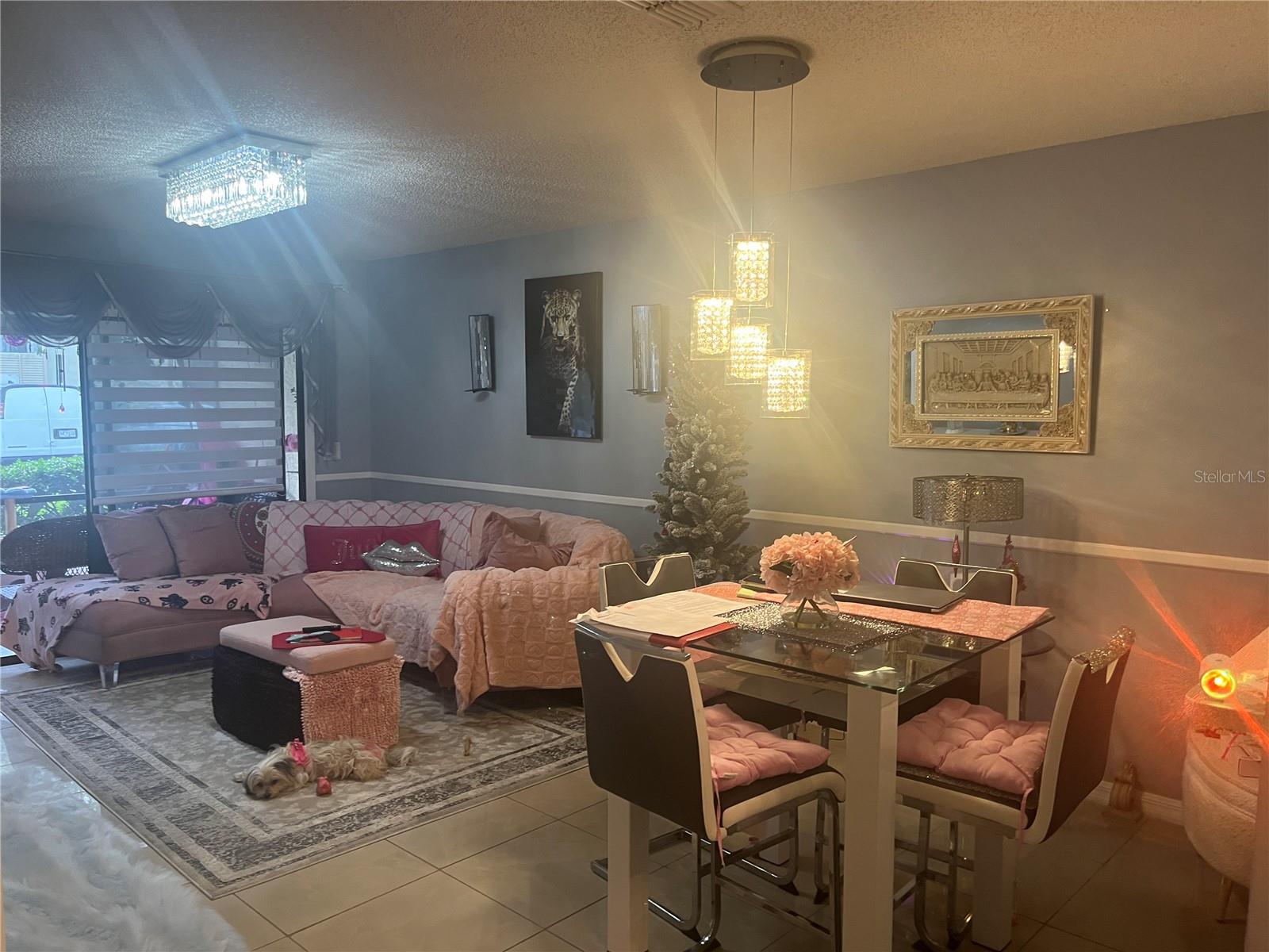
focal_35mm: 26
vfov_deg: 53.1
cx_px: 634
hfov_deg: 67.3
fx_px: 953
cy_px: 476
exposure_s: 1/60
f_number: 1.6
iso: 100
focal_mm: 5.1
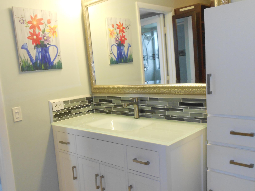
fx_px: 250
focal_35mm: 34
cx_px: 115
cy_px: 111
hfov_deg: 53.9
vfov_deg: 41.7
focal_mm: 5.1
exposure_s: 1/30
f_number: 3.4
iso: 200
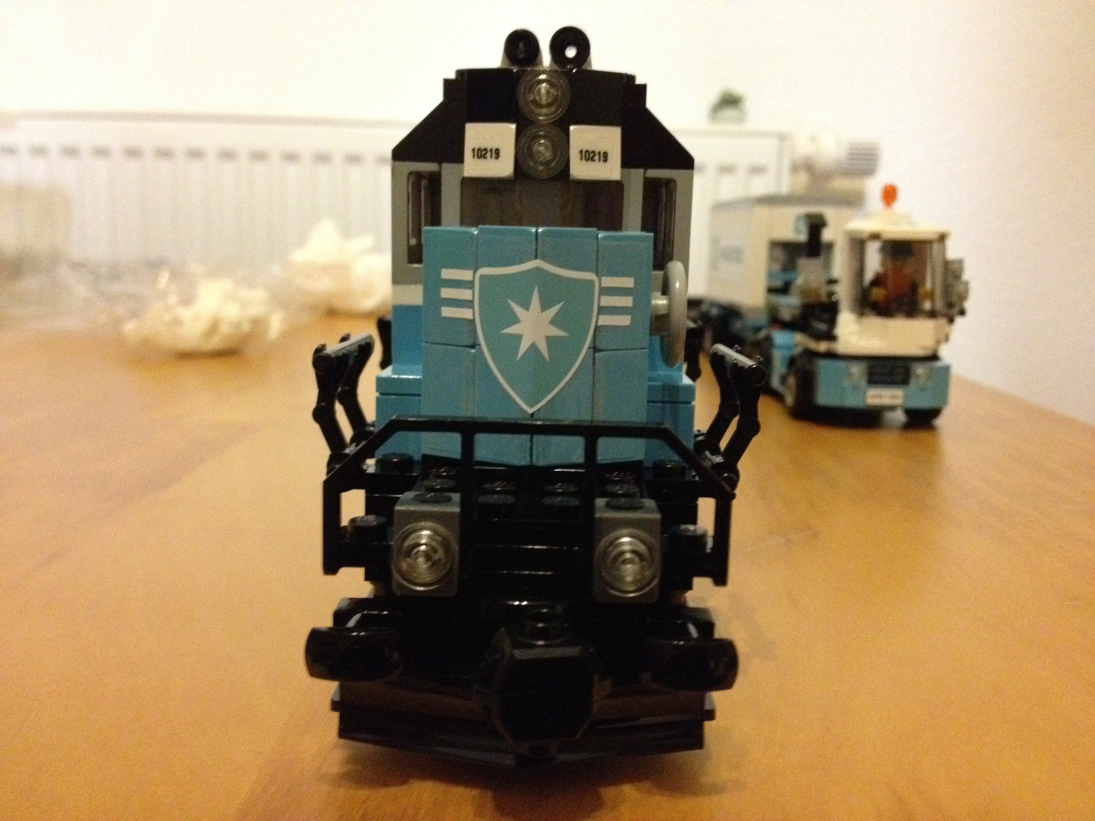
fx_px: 1107
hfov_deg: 52.6
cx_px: 548
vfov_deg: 40.7
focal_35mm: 35
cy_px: 410
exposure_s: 1/15
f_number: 2.4
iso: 800
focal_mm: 4.28
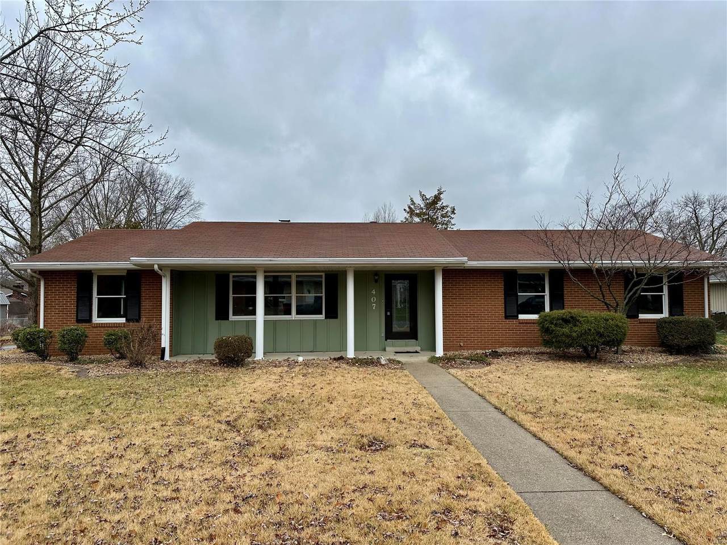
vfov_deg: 56.8
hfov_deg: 71.6
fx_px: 504
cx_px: 364
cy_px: 272
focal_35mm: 24
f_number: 1.78
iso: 80
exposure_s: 1/1107
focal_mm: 6.86
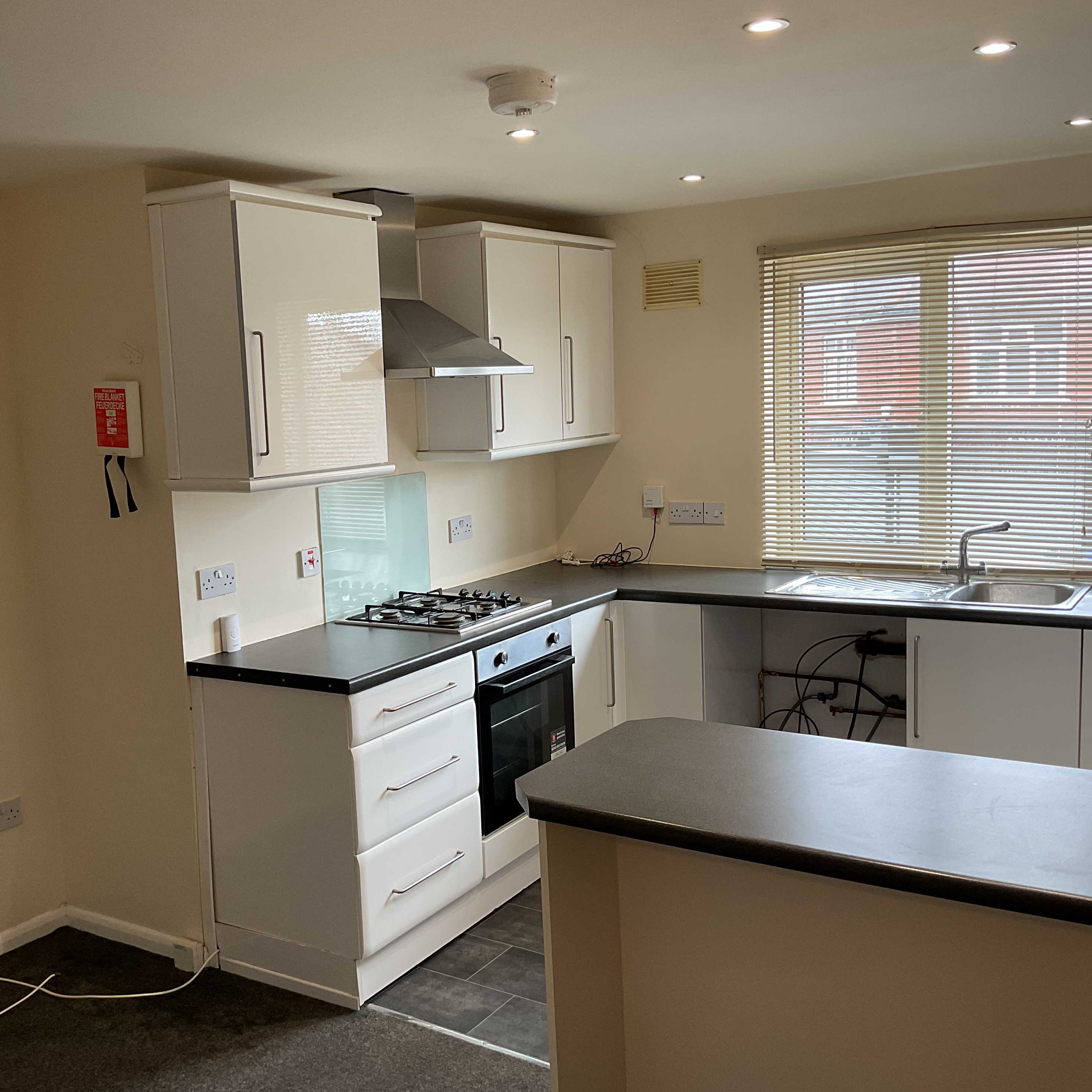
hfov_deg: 47.1
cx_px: 466
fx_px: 1249
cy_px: 554
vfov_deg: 47.2
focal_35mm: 35
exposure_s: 1/50
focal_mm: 3
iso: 40
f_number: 1.8
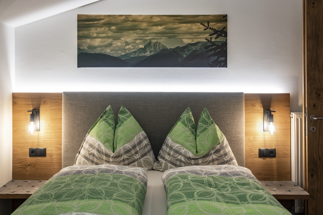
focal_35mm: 36
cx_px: 162
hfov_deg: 53.2
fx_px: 323
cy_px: 108
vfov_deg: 36.8
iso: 2500
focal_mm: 36
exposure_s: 1/30
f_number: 11
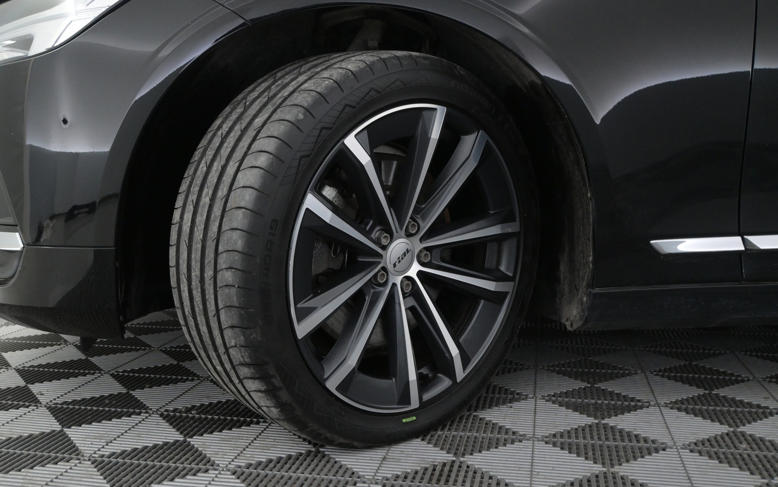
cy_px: 245
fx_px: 801
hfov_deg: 51.8
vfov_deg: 33.8
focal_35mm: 38
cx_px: 387
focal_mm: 24.5
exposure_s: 1/100
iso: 2500
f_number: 5
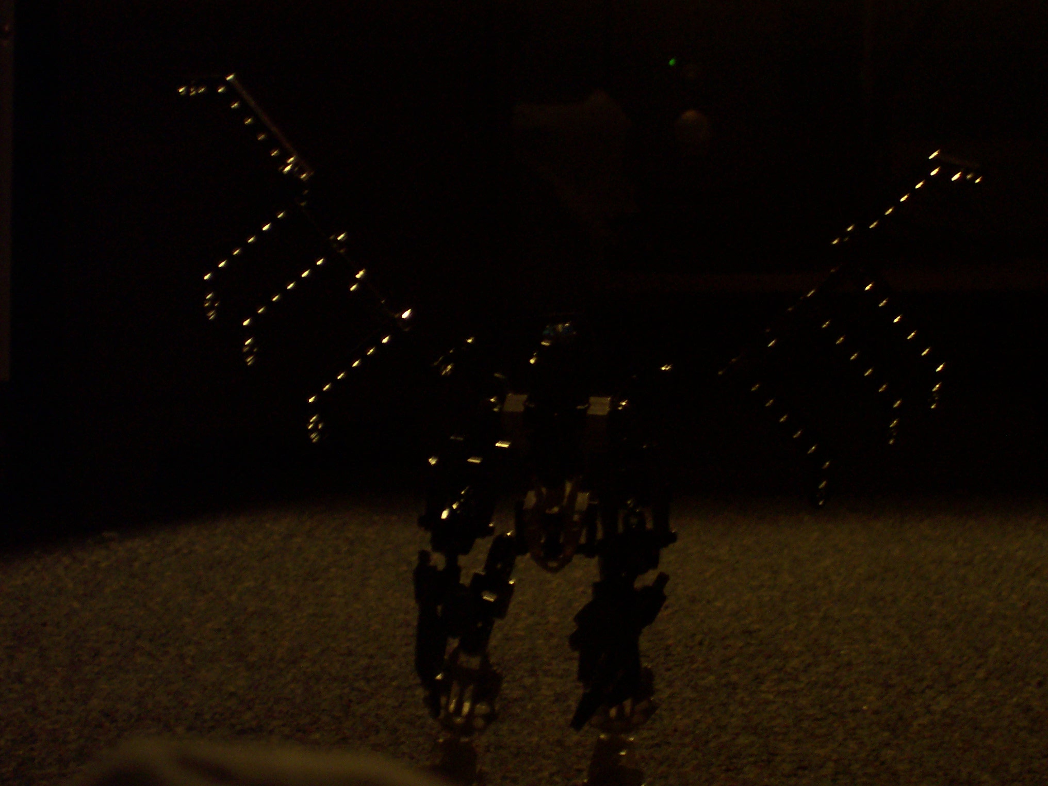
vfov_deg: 13.3
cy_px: 393
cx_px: 524
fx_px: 3361
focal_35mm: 111
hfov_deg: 17.7
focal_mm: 16.8
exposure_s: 1/8
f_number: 4.8
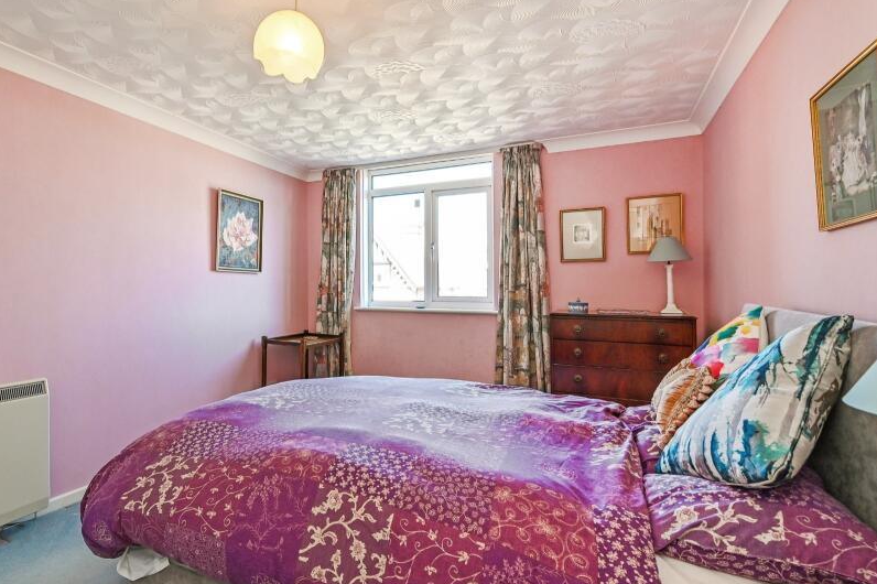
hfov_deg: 88.8
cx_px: 347
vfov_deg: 67.3
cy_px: 299
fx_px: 438
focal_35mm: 18
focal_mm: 14
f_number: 8
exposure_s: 1/30
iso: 400
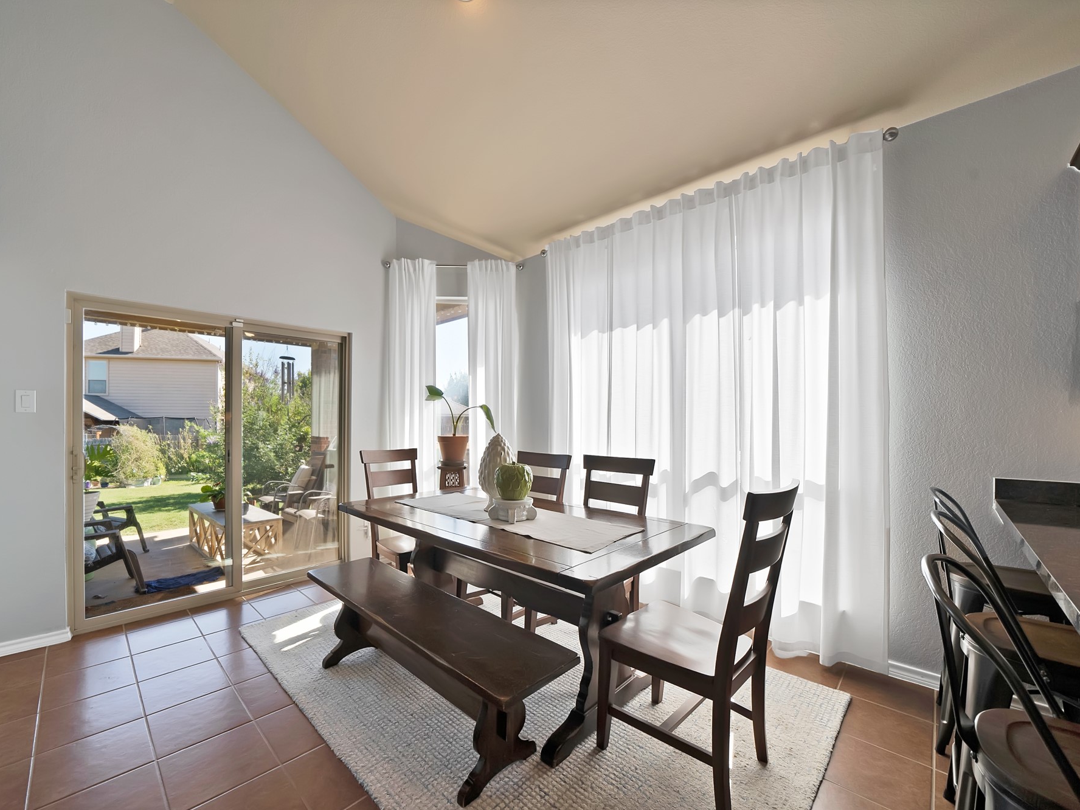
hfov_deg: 106.0
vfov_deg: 89.9
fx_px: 406
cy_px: 406
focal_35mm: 13
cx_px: 498
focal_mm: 12
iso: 640
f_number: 9
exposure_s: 1/50
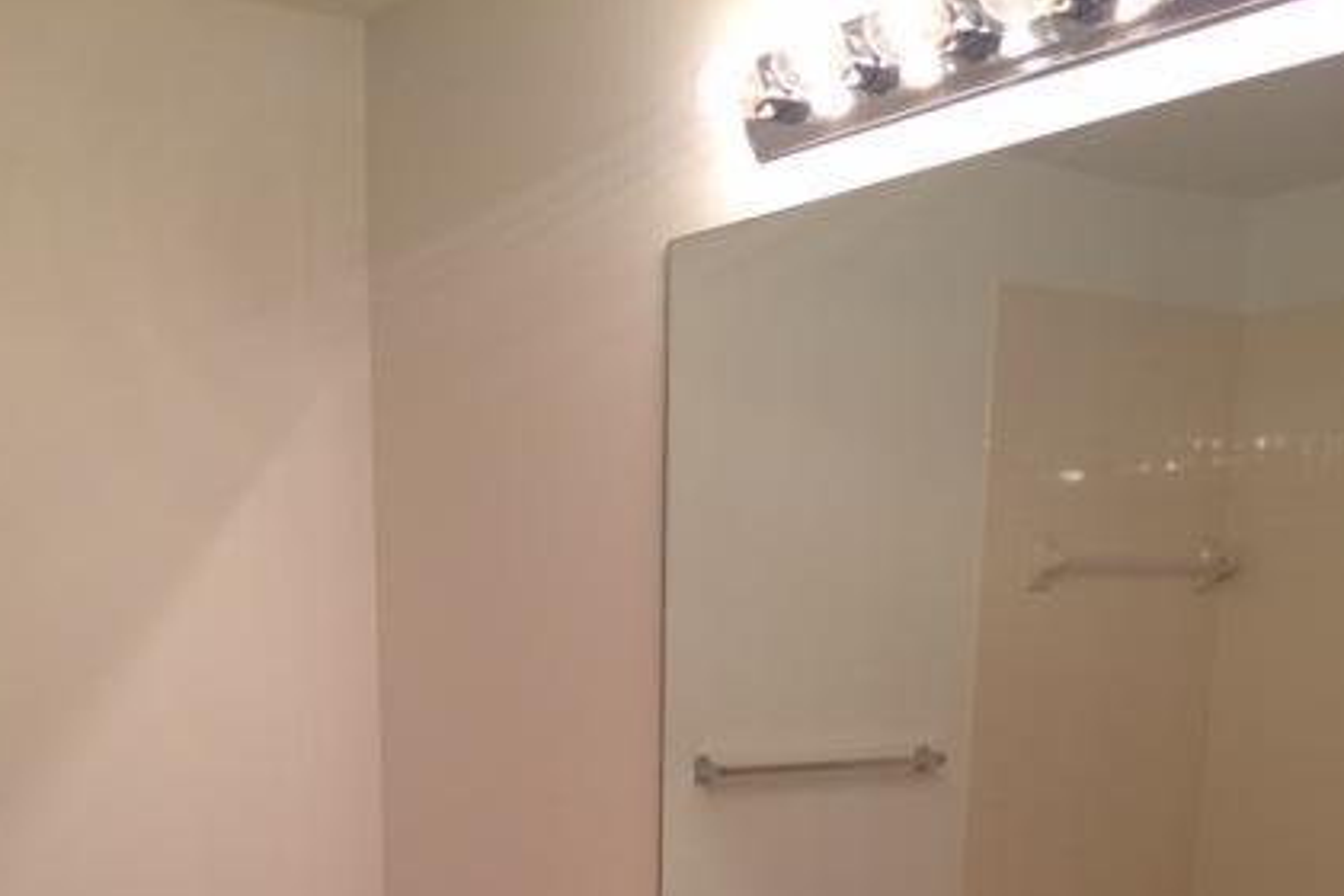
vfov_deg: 26.6
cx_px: 624
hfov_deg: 42.7
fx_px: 1717
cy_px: 1018
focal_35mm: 46
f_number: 2.2
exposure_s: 1/30
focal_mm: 4.15
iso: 50
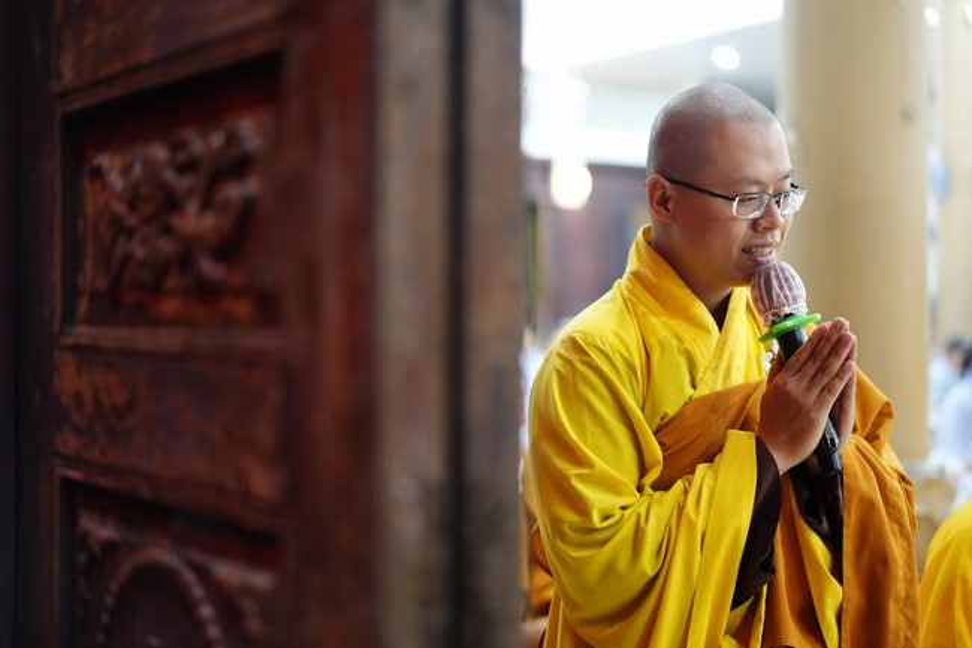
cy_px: 324
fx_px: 1485
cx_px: 486
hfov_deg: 36.3
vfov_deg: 24.6
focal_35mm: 55
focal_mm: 55
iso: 3200
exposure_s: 1/100
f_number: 1.8
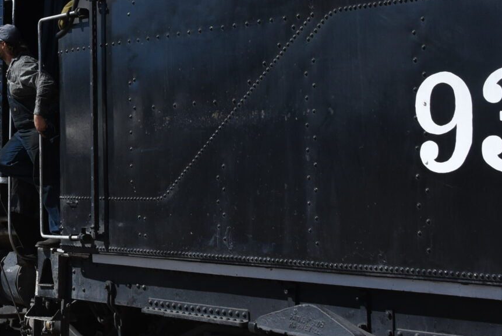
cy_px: 56
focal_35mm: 95
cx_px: 5
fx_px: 1326
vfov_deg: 14.3
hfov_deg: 20.8
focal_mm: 32
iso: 500
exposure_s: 1/640
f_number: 13
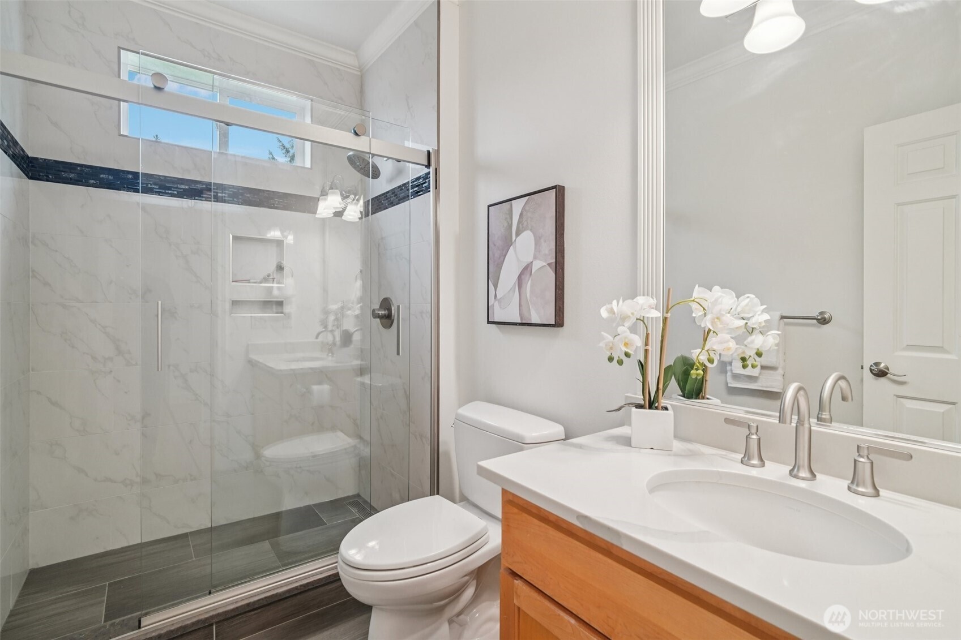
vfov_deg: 73.7
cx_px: 480
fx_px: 427
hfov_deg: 96.7
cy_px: 320
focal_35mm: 16
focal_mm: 16
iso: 1600
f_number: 8
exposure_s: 1/60
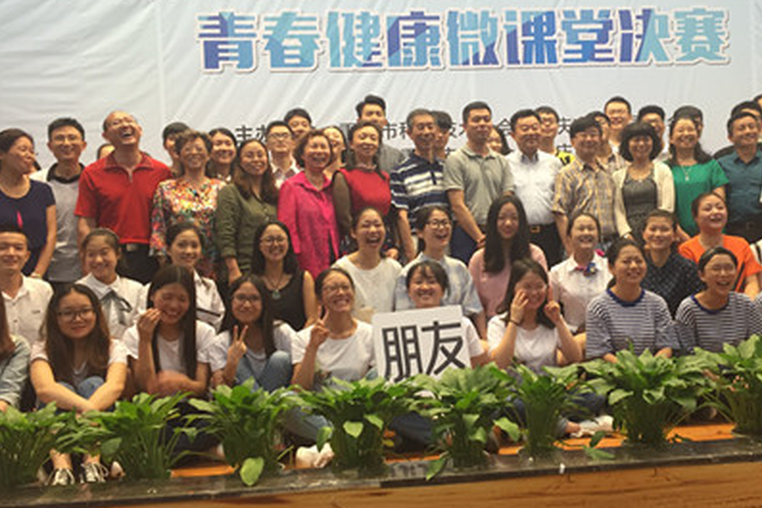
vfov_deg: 35.1
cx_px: 443
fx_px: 805
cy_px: 242
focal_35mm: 38
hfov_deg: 50.5
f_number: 2.2
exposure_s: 1/33
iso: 80
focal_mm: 4.15
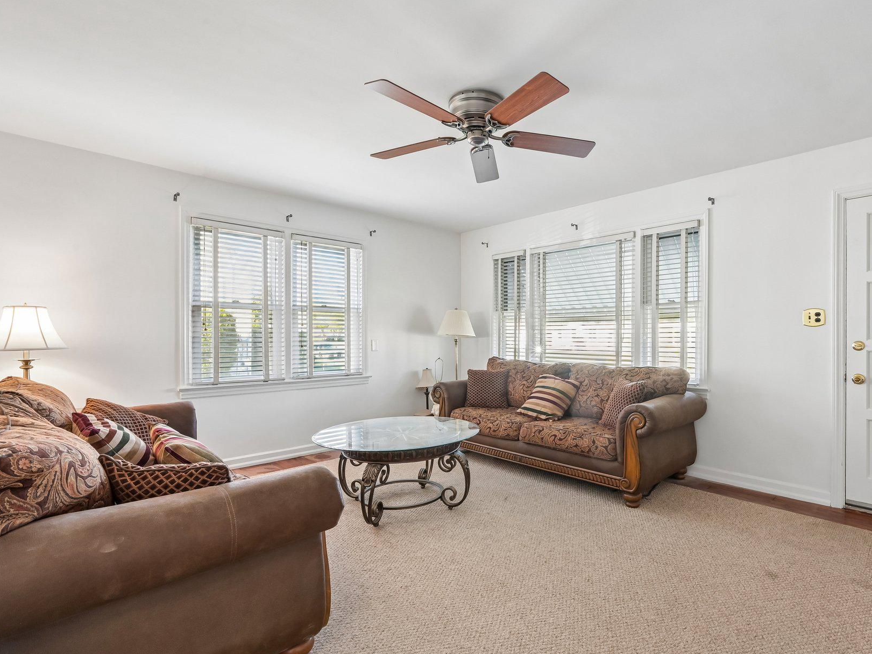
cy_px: 355
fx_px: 428
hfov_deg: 90.4
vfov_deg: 74.6
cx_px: 502
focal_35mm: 17
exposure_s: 1/5
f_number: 11
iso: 400
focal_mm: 14
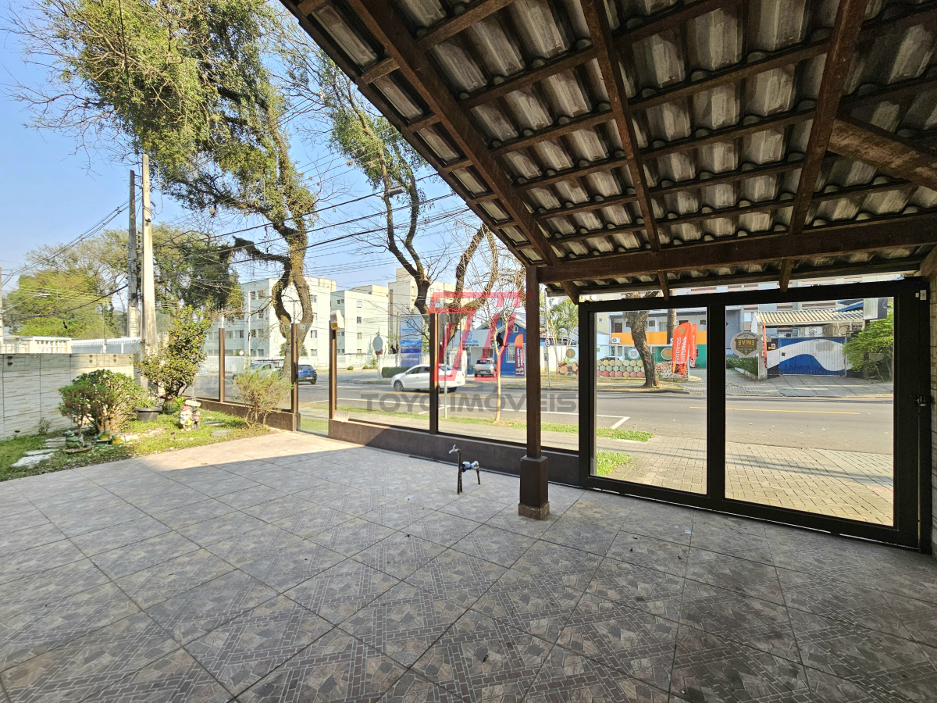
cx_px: 468
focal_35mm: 13
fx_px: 352
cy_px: 352
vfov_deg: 89.9
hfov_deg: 106.2
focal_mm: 2.2
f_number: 2.2
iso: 50
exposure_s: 1/400
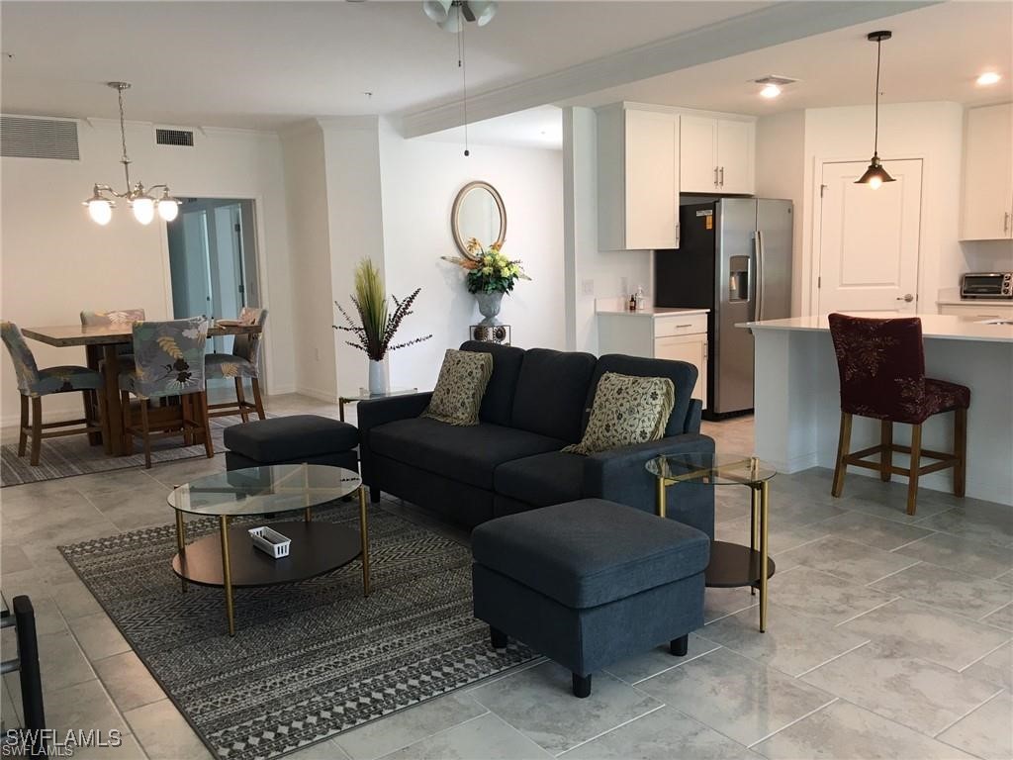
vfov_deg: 48.2
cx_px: 506
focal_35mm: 29
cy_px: 380
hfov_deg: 61.7
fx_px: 849
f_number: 2.2
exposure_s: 1/15
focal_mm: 4.15
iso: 25
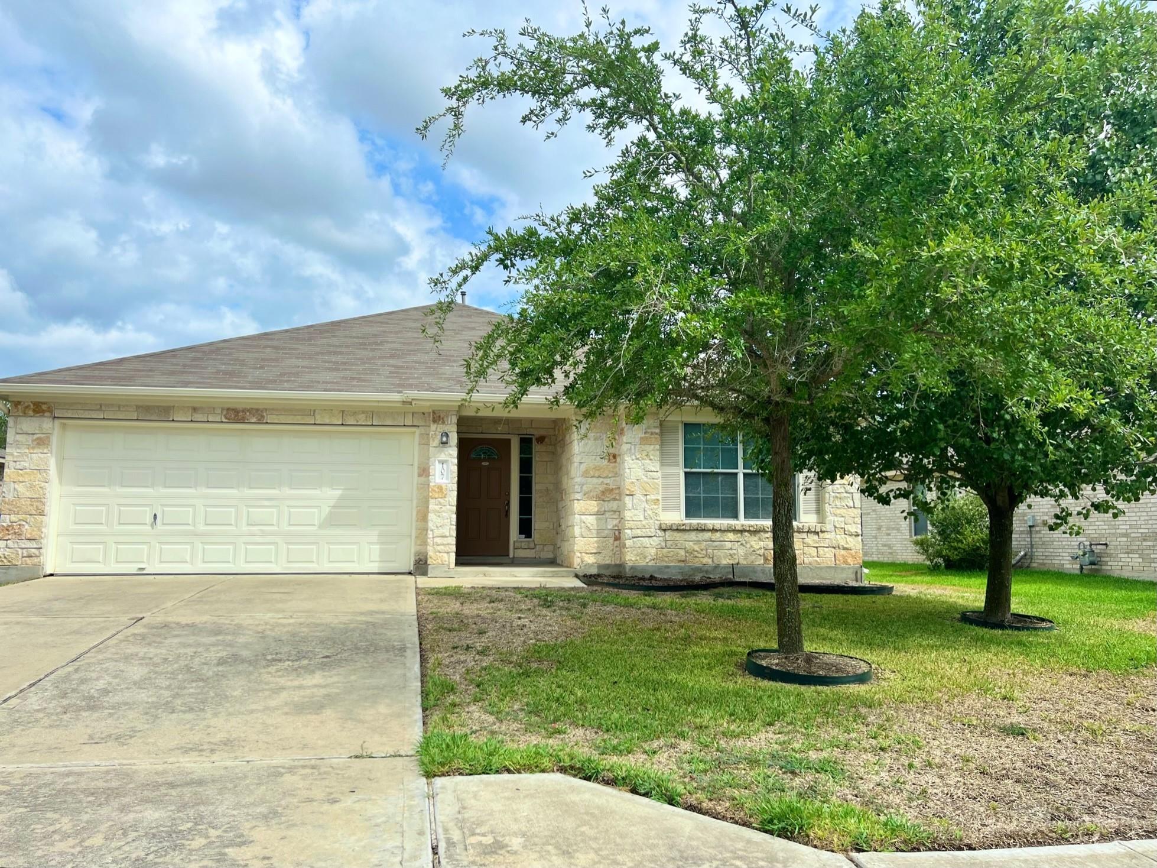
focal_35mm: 26
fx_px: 869
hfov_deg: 67.3
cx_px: 578
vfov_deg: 53.1
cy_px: 434
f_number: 1.5
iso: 50
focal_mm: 5.7
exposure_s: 1/4831
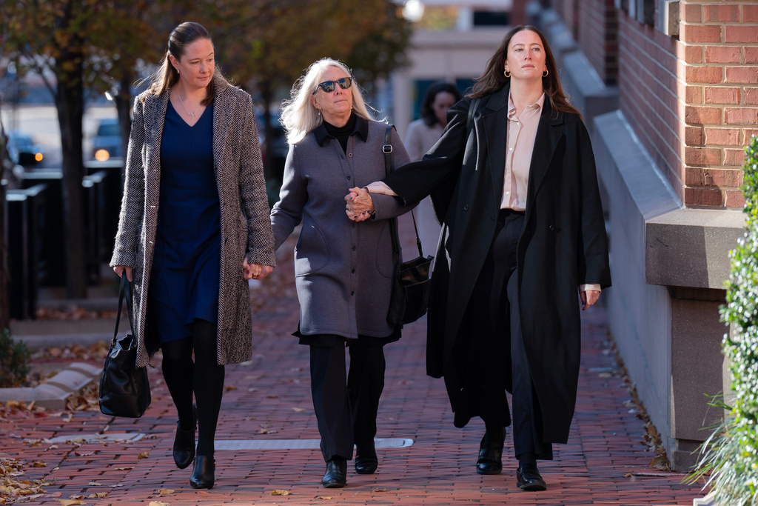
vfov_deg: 6.9
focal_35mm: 200
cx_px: 379
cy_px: 253
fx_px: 4211
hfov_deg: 10.3
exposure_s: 1/320
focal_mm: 200
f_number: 4
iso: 200
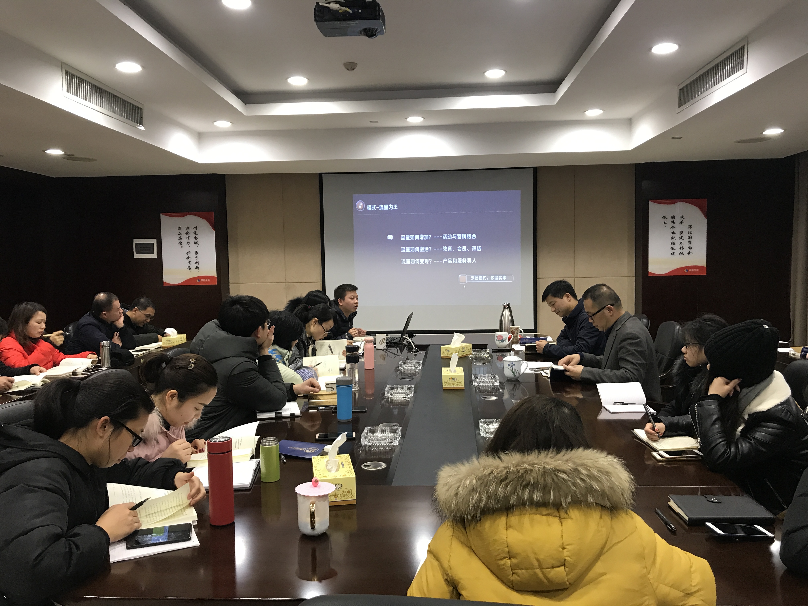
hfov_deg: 63.4
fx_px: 654
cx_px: 404
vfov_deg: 49.7
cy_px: 303
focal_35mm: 28
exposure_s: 1/17
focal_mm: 3.99
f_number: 1.8
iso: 40
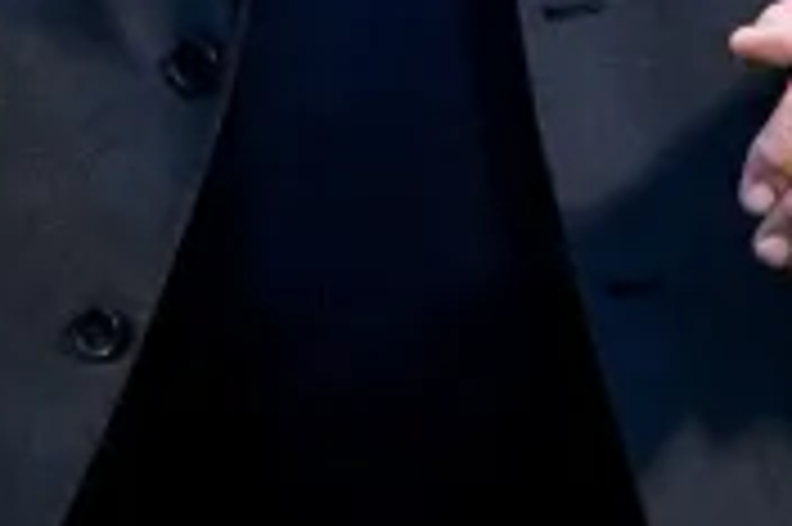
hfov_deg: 1.2
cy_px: -607
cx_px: -171
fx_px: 38046
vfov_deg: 0.8
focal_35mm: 1731
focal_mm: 400
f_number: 4
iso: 4000
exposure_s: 1/1250
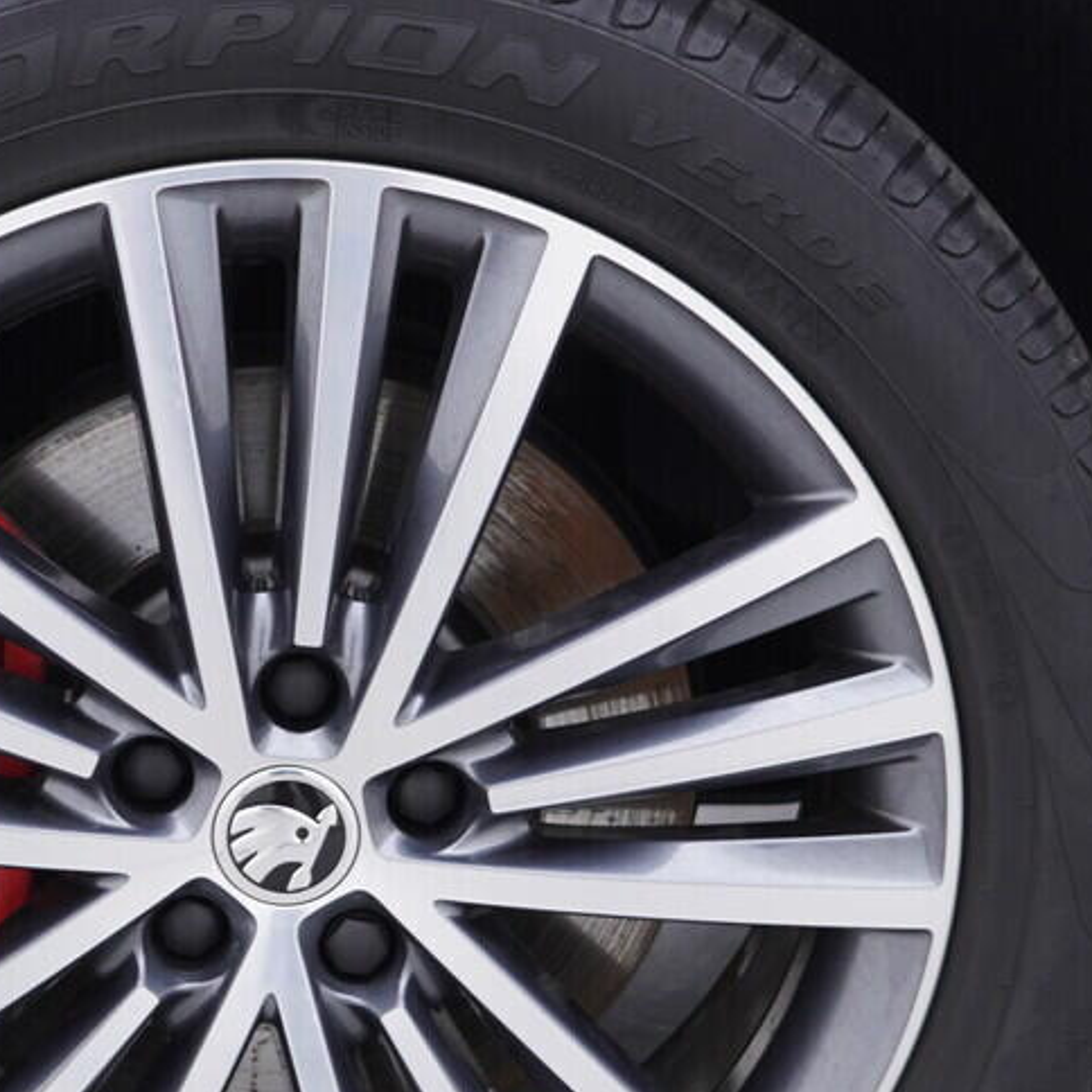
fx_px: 3248
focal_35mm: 91
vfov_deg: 19.0
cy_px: 756
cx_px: 474
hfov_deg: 19.1
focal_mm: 24
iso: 125
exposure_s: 1/50
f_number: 3.2
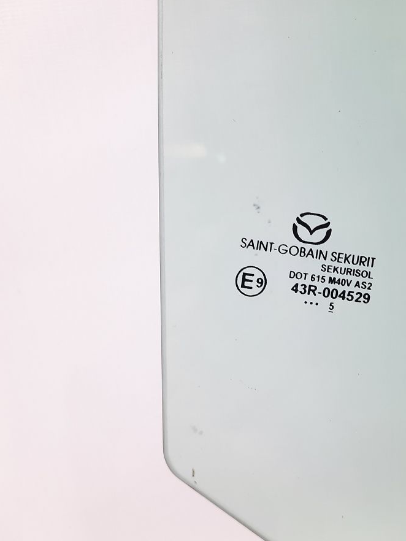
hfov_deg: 40.8
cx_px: 298
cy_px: 272
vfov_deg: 53.9
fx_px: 531
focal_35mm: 34
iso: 80
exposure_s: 1/50
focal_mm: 4.6
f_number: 2
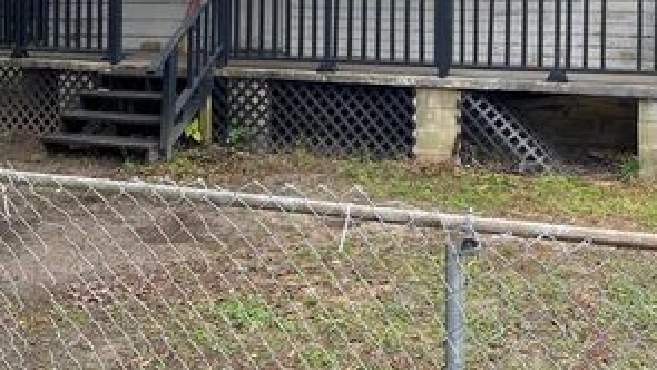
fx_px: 836
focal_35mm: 48
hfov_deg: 42.8
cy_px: 8
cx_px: 370
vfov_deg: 23.9
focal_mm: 5.1
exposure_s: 1/122
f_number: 1.6
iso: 64
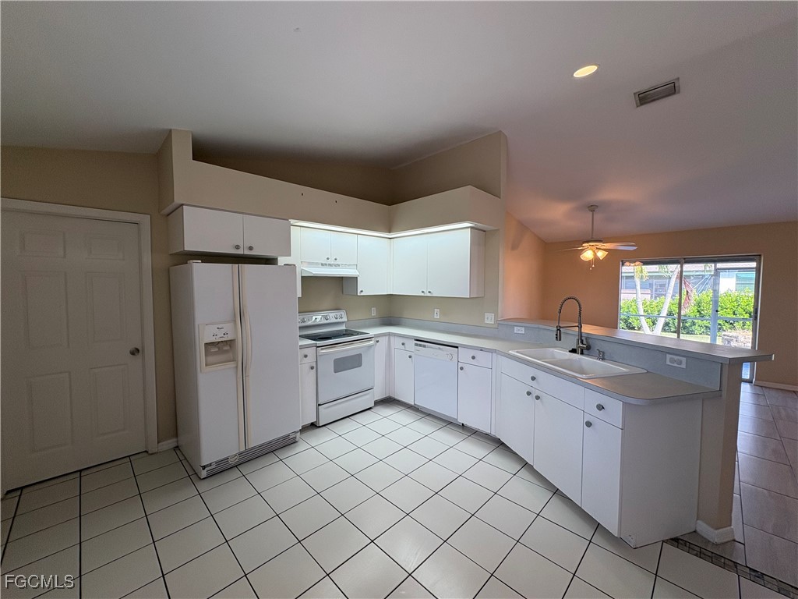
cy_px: 300
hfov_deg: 102.1
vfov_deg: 85.7
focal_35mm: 14
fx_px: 323
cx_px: 399
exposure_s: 1/120
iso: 100
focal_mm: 2.22
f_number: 2.2
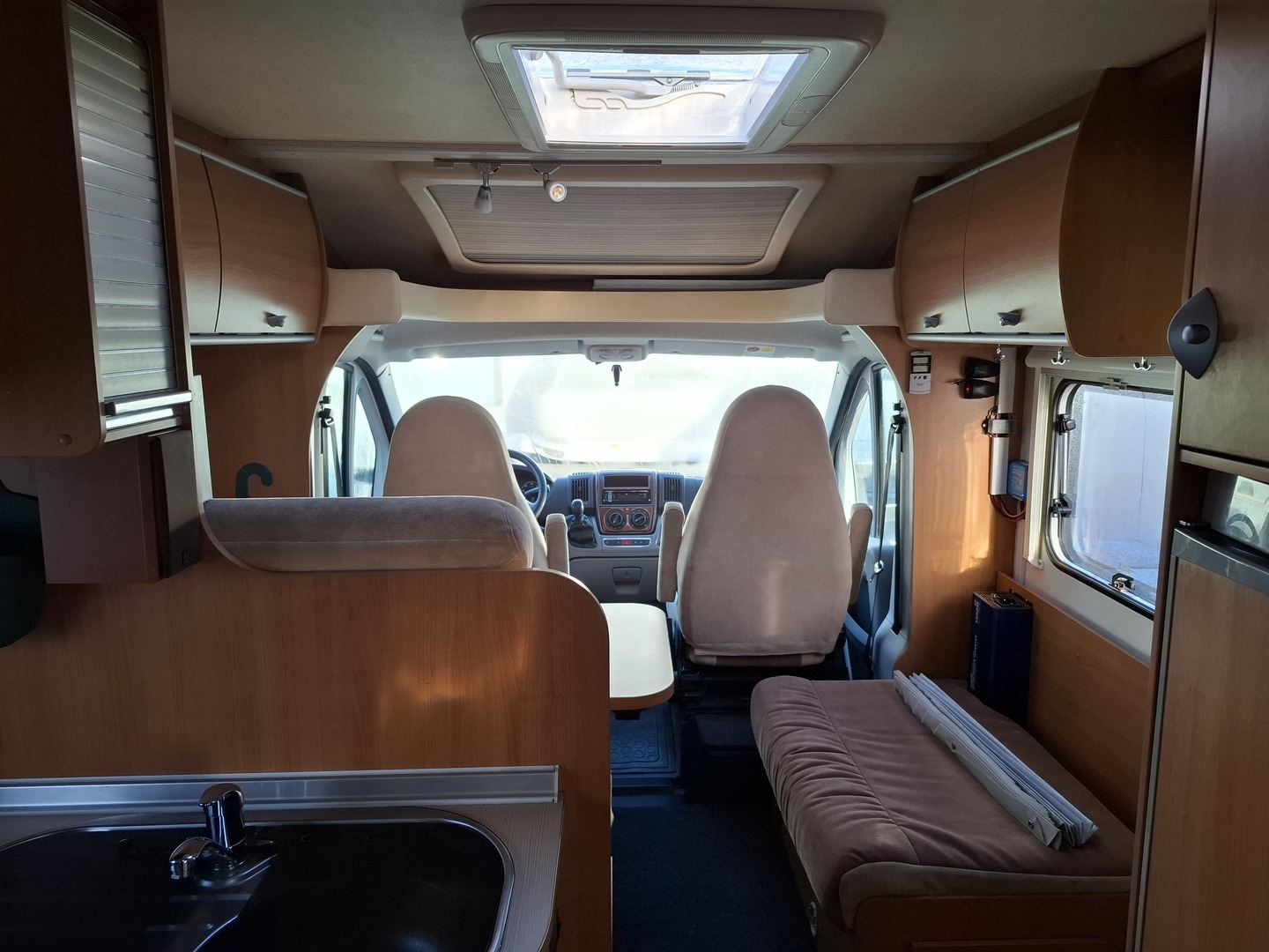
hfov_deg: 73.9
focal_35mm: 23
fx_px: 843
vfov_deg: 58.9
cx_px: 634
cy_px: 476
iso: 80
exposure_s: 1/120
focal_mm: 5.54
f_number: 1.8
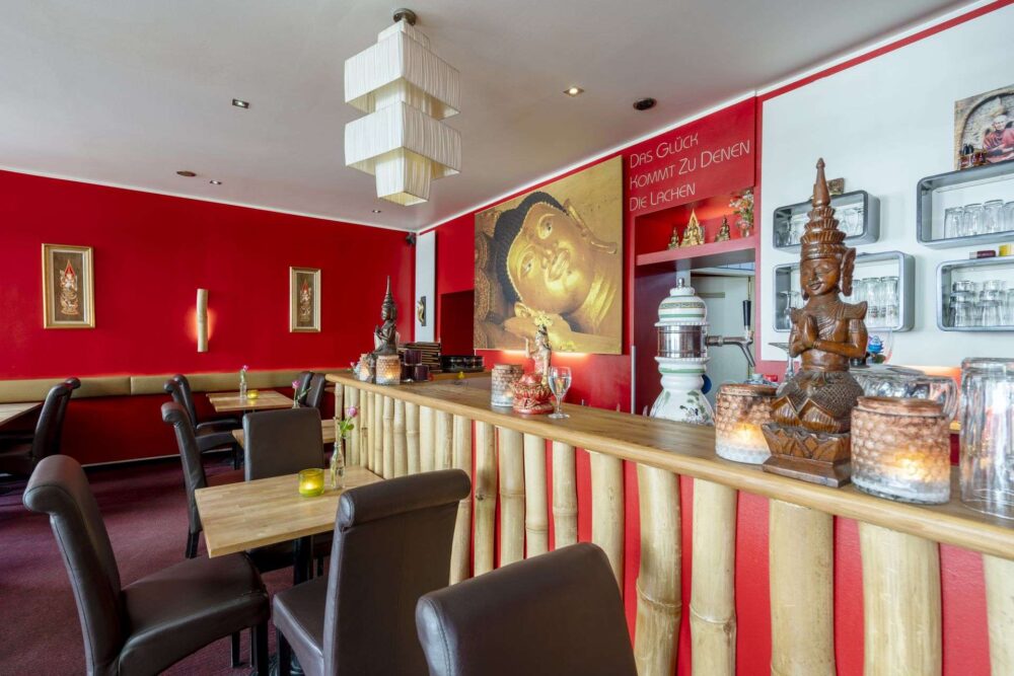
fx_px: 451
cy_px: 338
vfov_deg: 73.8
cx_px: 507
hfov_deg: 96.7
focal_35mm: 16
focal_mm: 16
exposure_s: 1/6
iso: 100
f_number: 8
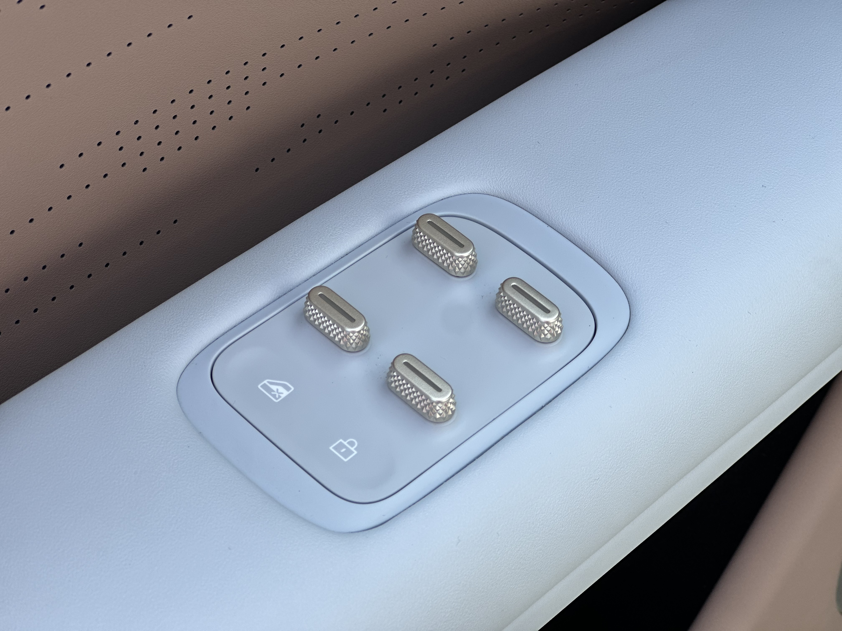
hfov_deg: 25.3
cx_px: 421
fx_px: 1873
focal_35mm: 77
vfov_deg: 19.1
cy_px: 316
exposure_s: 1/159
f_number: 2.8
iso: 25
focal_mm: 9
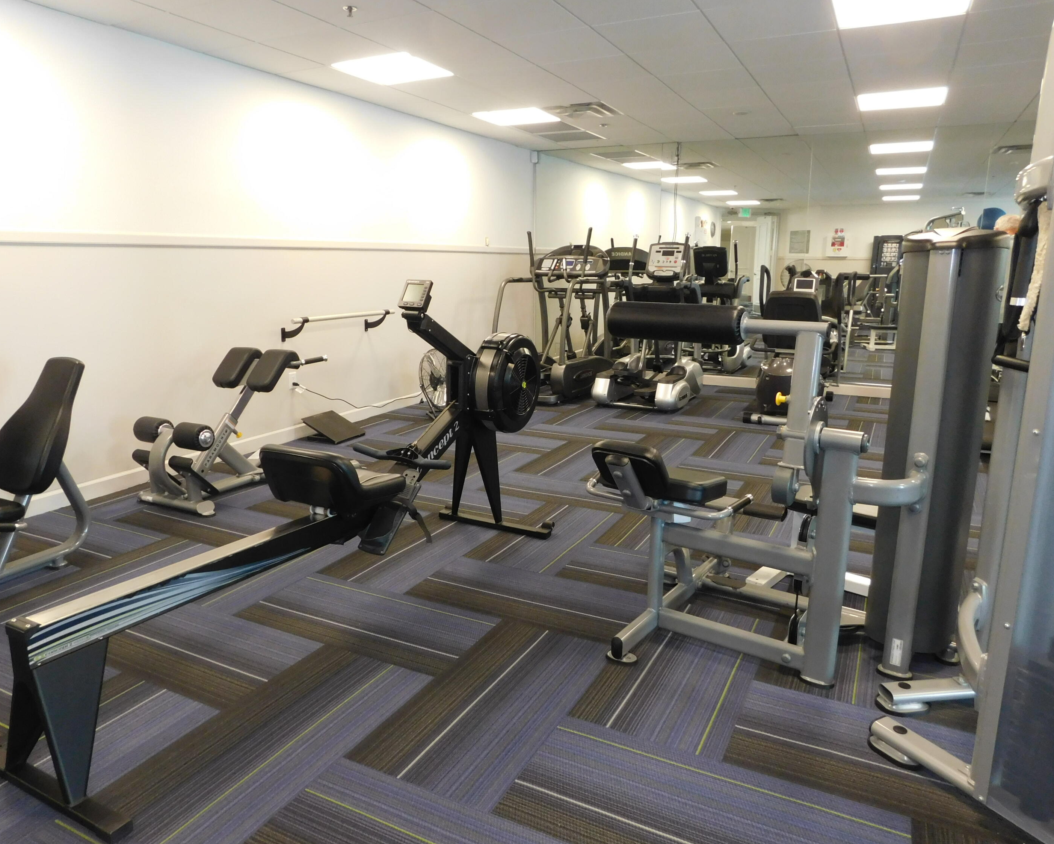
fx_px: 749
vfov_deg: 58.8
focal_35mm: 24
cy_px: 422
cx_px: 516
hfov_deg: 70.3
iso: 280
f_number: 3
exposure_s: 1/30
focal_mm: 4
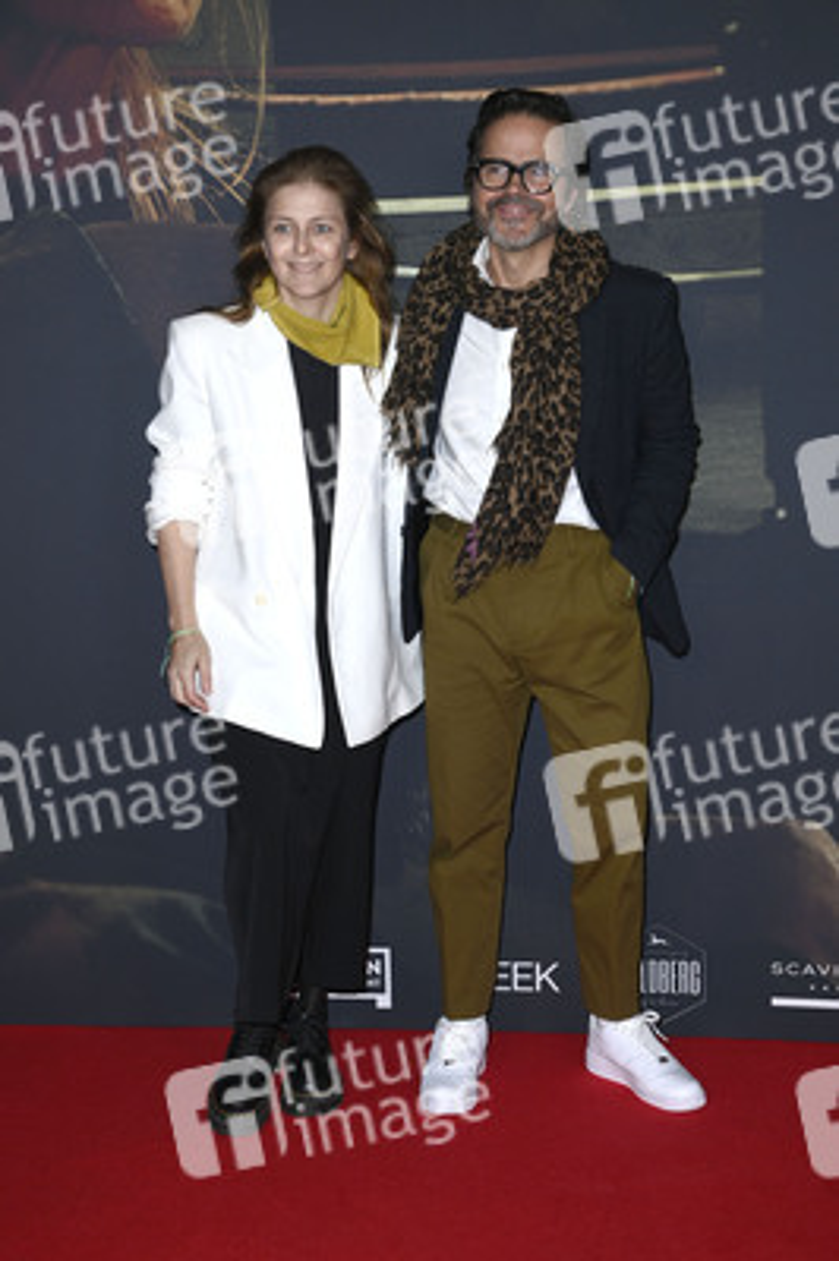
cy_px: 630
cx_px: 420
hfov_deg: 24.6
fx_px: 1926
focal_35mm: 55
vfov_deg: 36.3
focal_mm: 55
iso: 500
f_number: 5.6
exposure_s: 1/200
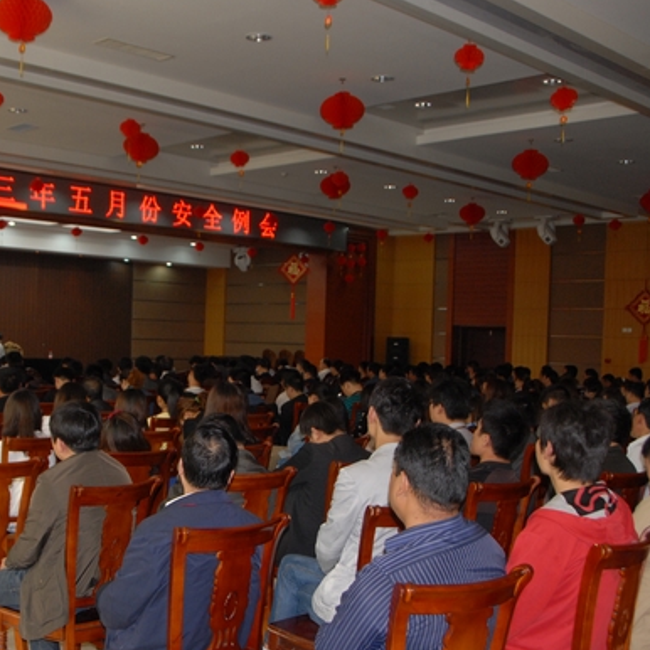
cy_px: 321
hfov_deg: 38.6
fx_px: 914
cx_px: 205
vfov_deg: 39.2
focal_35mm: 43
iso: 400
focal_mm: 20
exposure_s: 1/60
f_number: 4
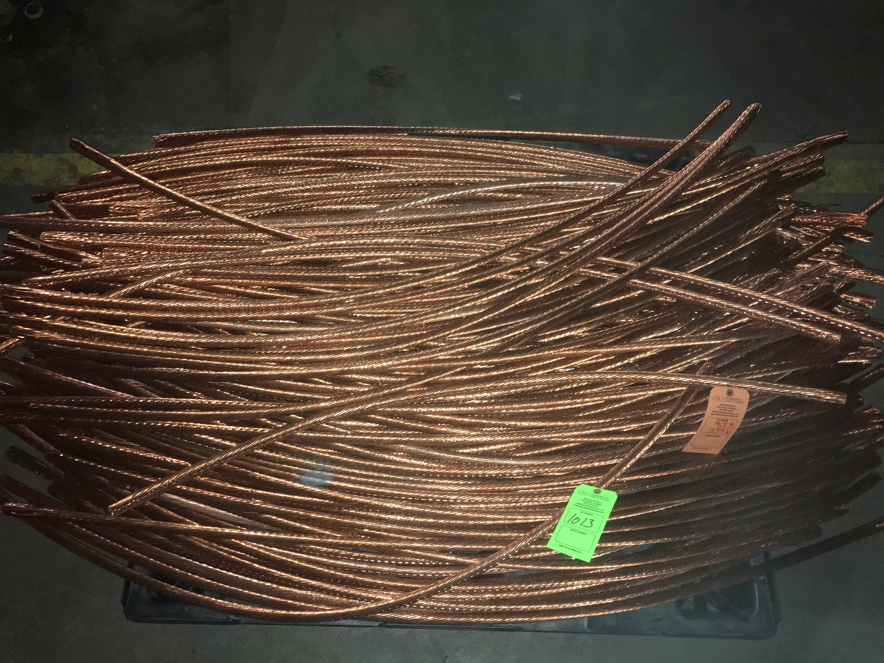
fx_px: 741
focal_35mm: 29
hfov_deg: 61.7
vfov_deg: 48.2
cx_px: 442
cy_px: 332
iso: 320
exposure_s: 1/16
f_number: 2.2
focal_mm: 4.15
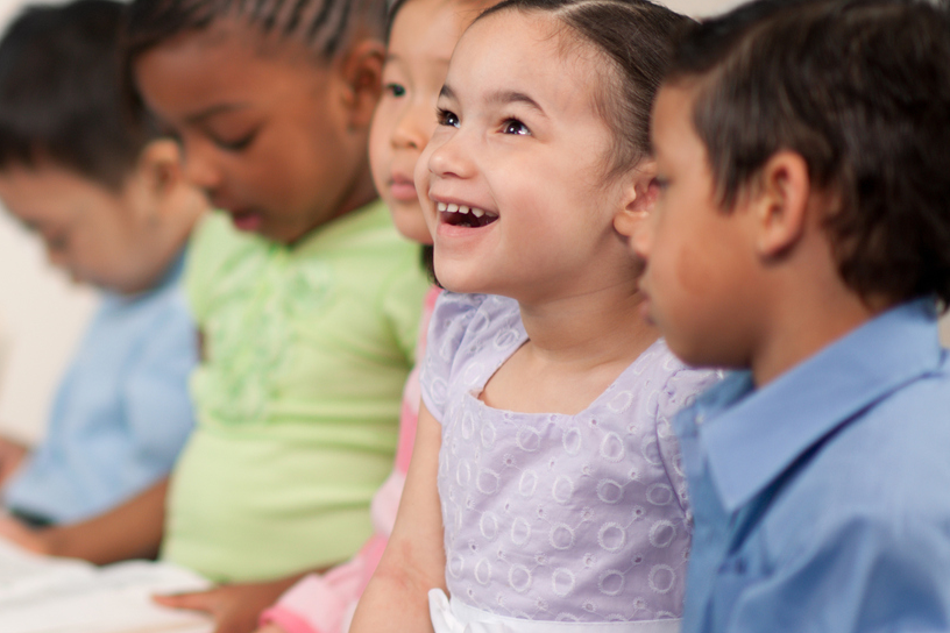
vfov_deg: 6.2
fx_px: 5831
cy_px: 275
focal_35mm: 221
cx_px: -160
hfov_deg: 9.2
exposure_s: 1/200
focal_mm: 85
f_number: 1.4
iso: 100
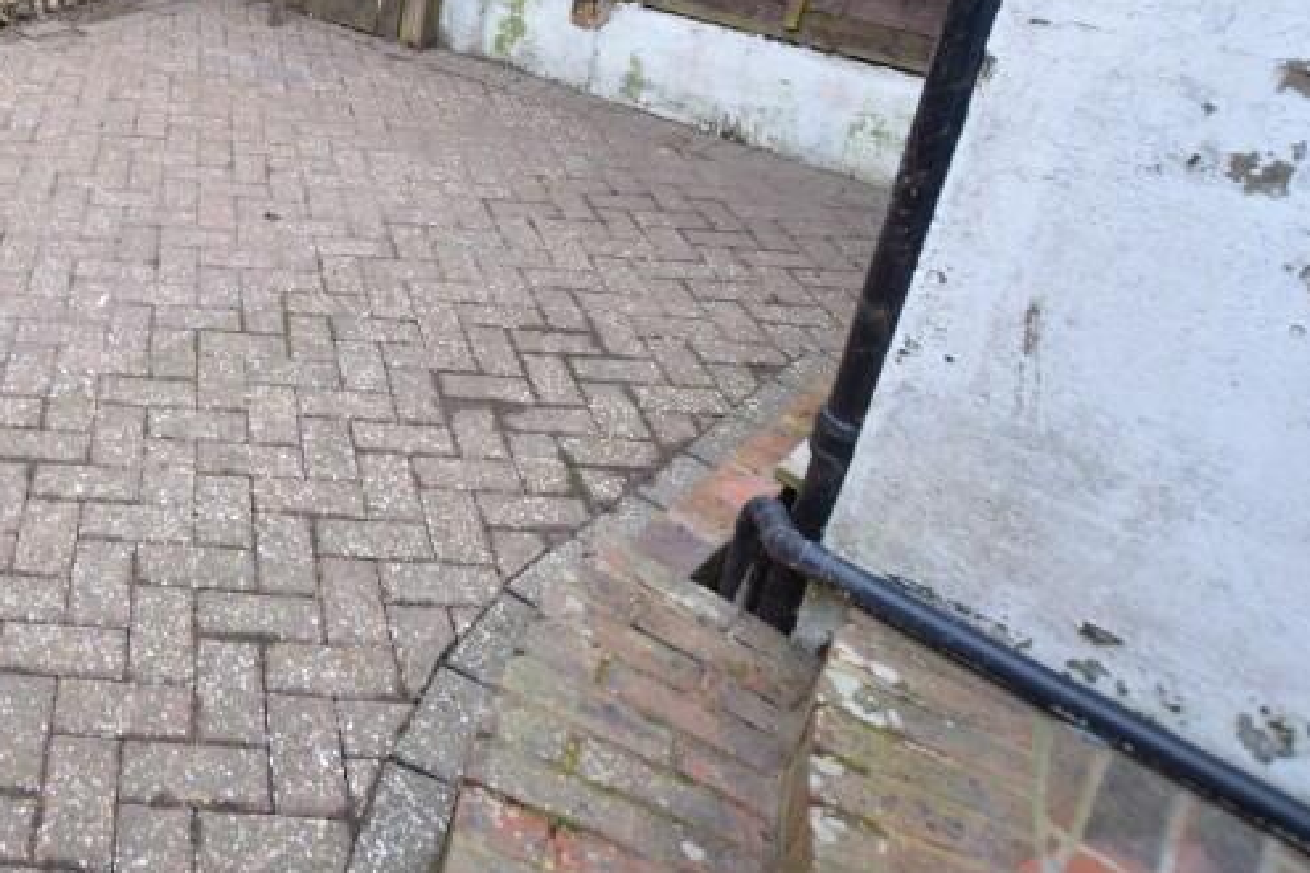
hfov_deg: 52.1
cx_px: 101
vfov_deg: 39.7
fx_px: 1128
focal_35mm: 31
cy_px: 112
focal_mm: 10
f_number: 4
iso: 100
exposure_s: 1/25
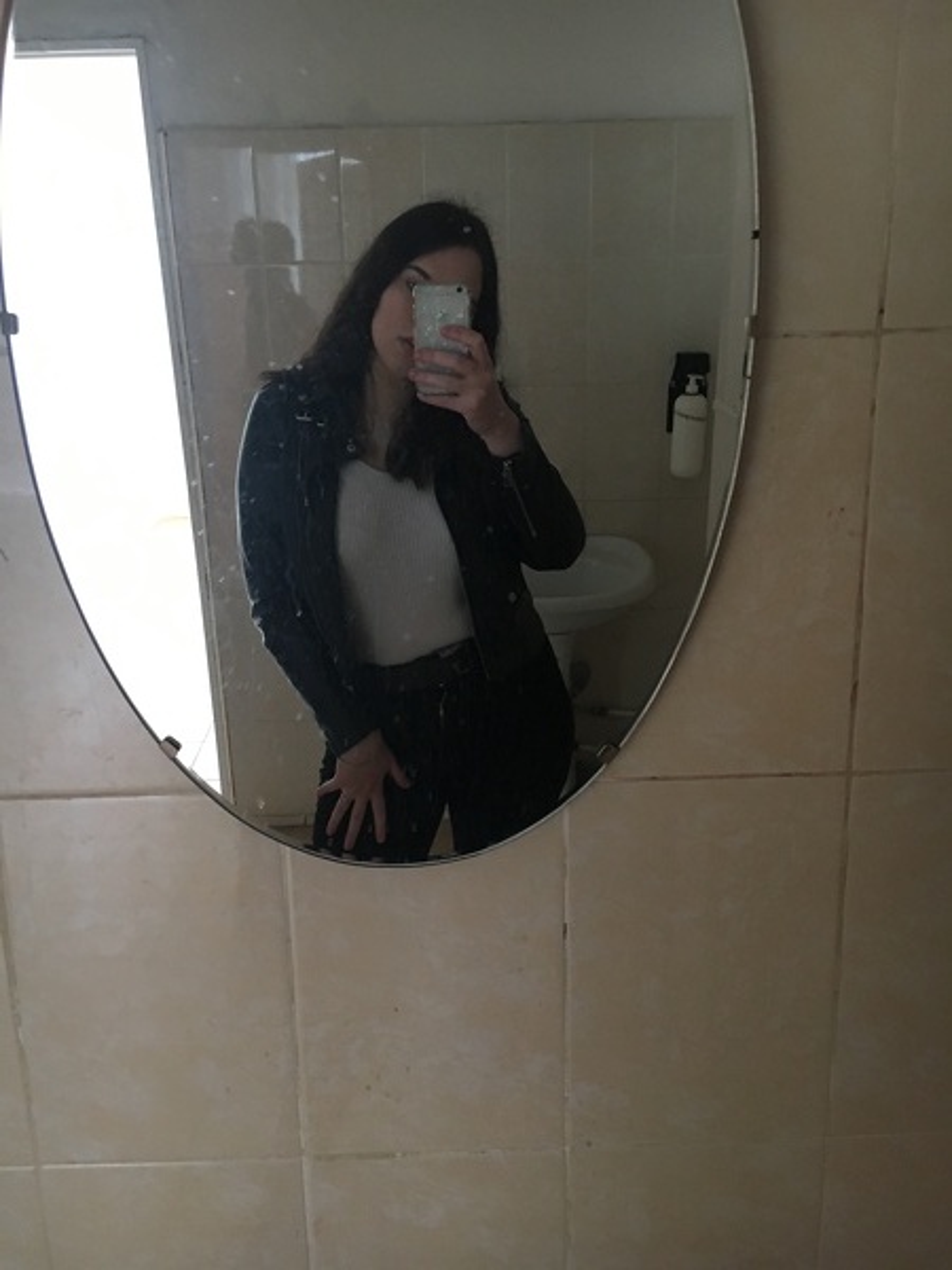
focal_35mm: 29
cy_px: 635
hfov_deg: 48.2
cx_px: 476
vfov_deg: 61.7
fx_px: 1063
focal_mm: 4.15
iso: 160
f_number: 2.2
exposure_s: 1/33
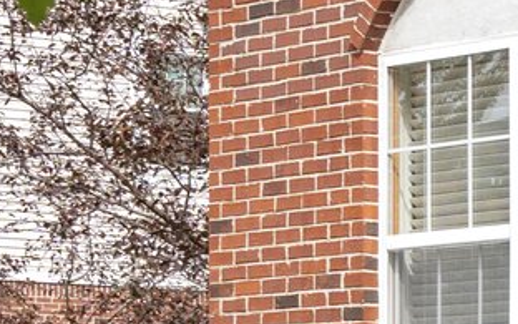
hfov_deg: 8.6
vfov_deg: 5.6
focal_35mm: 234
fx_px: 3303
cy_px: 463
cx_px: 956
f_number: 11
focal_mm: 35
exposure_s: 1/125
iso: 320
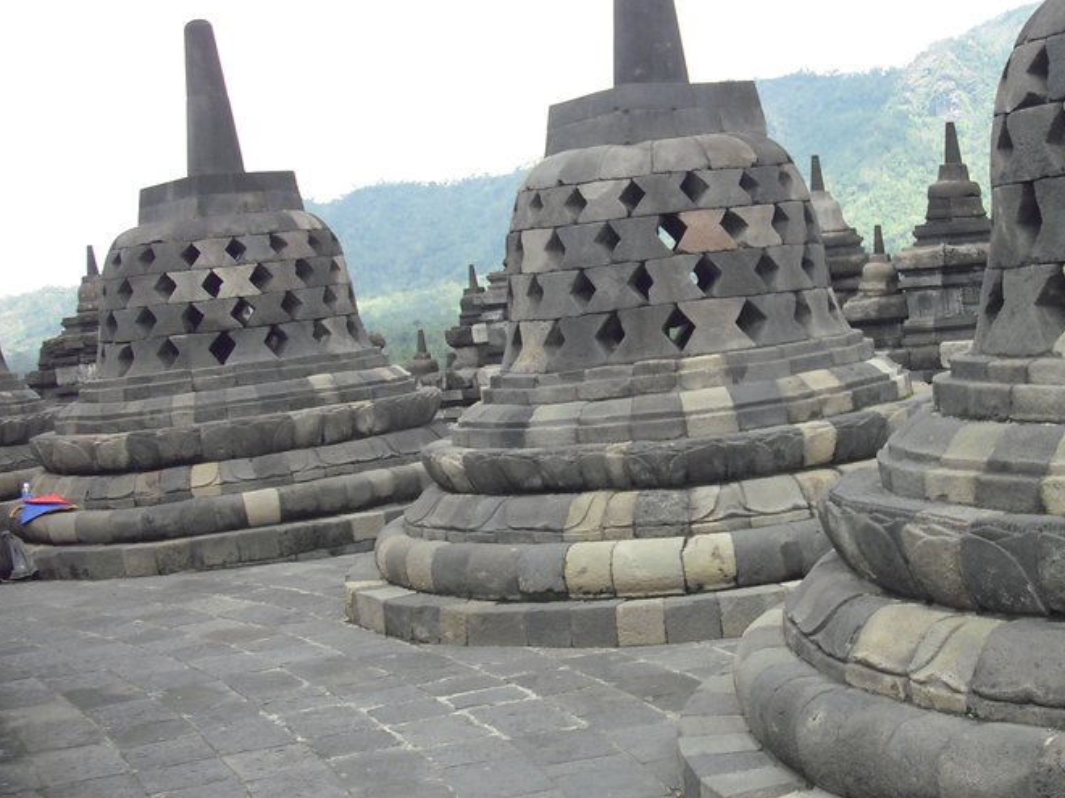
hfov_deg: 32.1
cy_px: 426
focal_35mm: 59
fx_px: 1815
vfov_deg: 24.8
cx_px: 802
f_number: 2.8
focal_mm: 6.2
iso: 100
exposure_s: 1/400
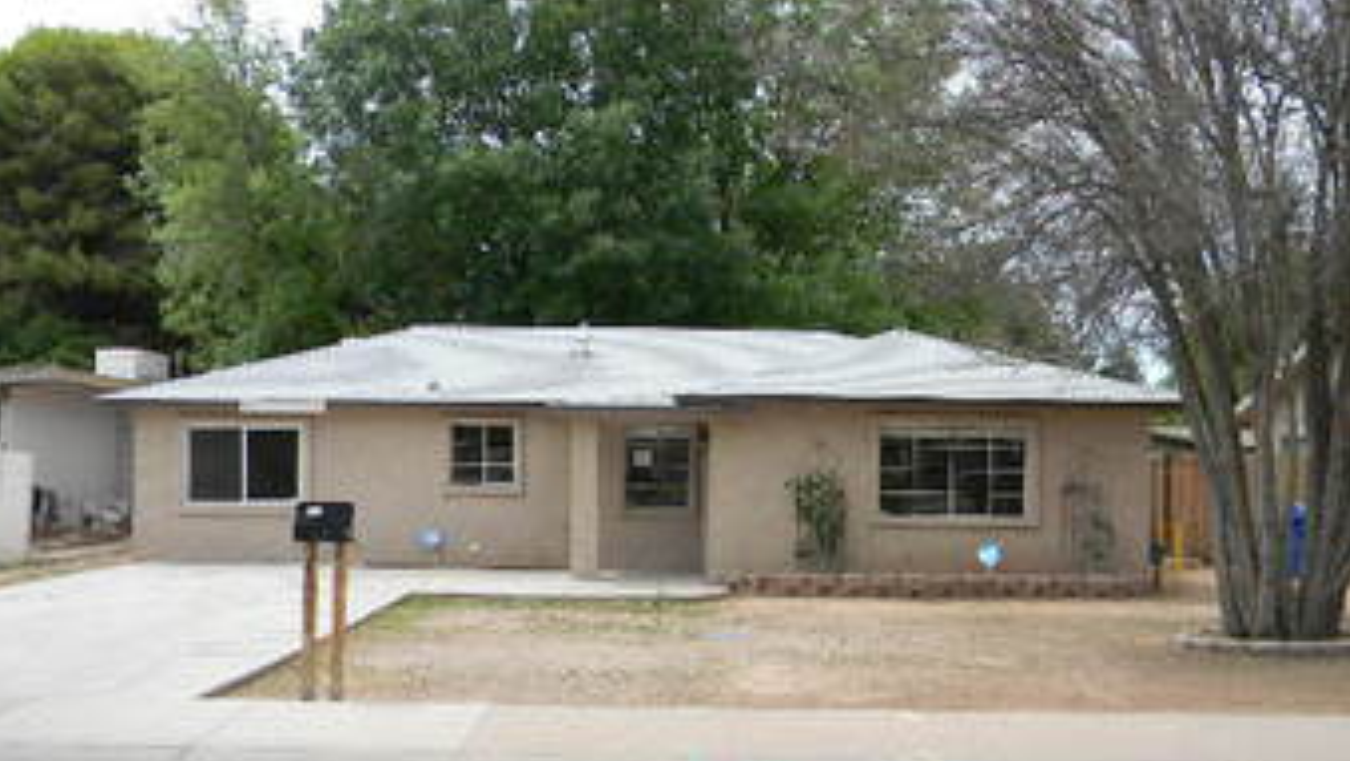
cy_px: 418
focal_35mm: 40
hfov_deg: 50.5
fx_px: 1432
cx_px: 677
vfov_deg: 29.7
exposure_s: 1/686
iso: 112
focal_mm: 6.4
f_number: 3.7
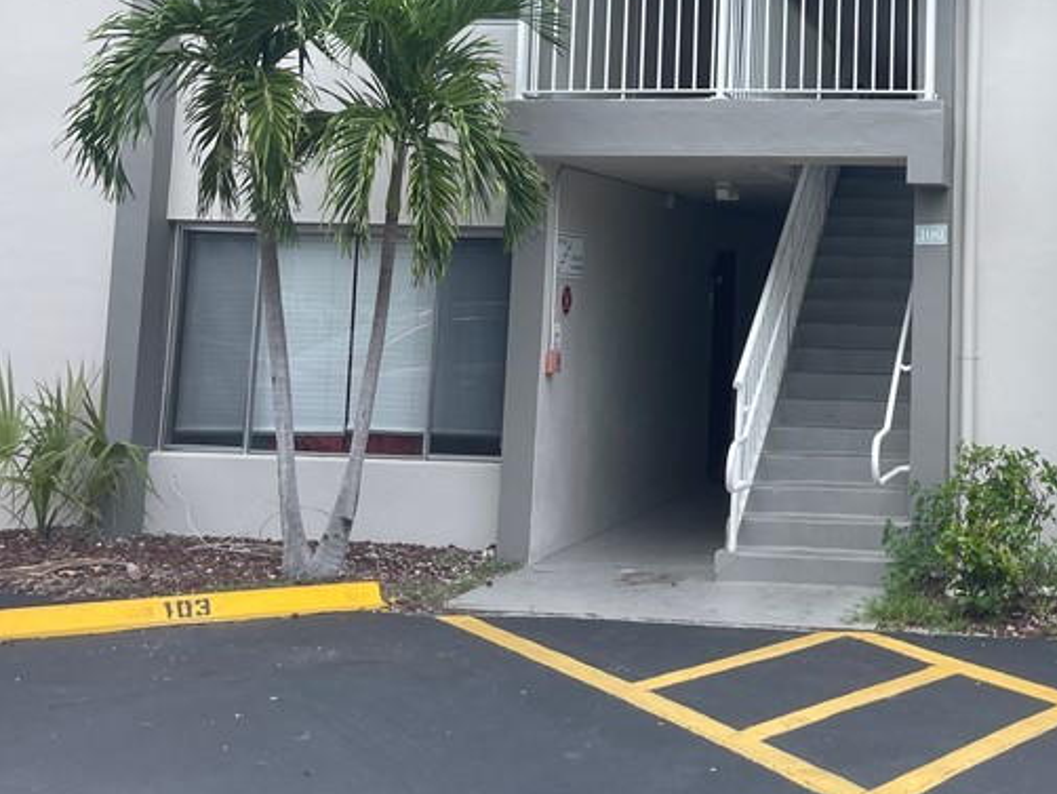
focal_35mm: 53
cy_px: 158
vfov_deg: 27.0
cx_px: 908
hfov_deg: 34.5
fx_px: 1619
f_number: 1.6
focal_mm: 5.1
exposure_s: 1/1057
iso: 32
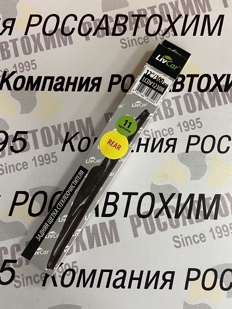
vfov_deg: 65.3
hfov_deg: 51.3
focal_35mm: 27
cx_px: 118
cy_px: 156
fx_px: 241
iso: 160
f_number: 1.8
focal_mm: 4.25
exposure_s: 1/51
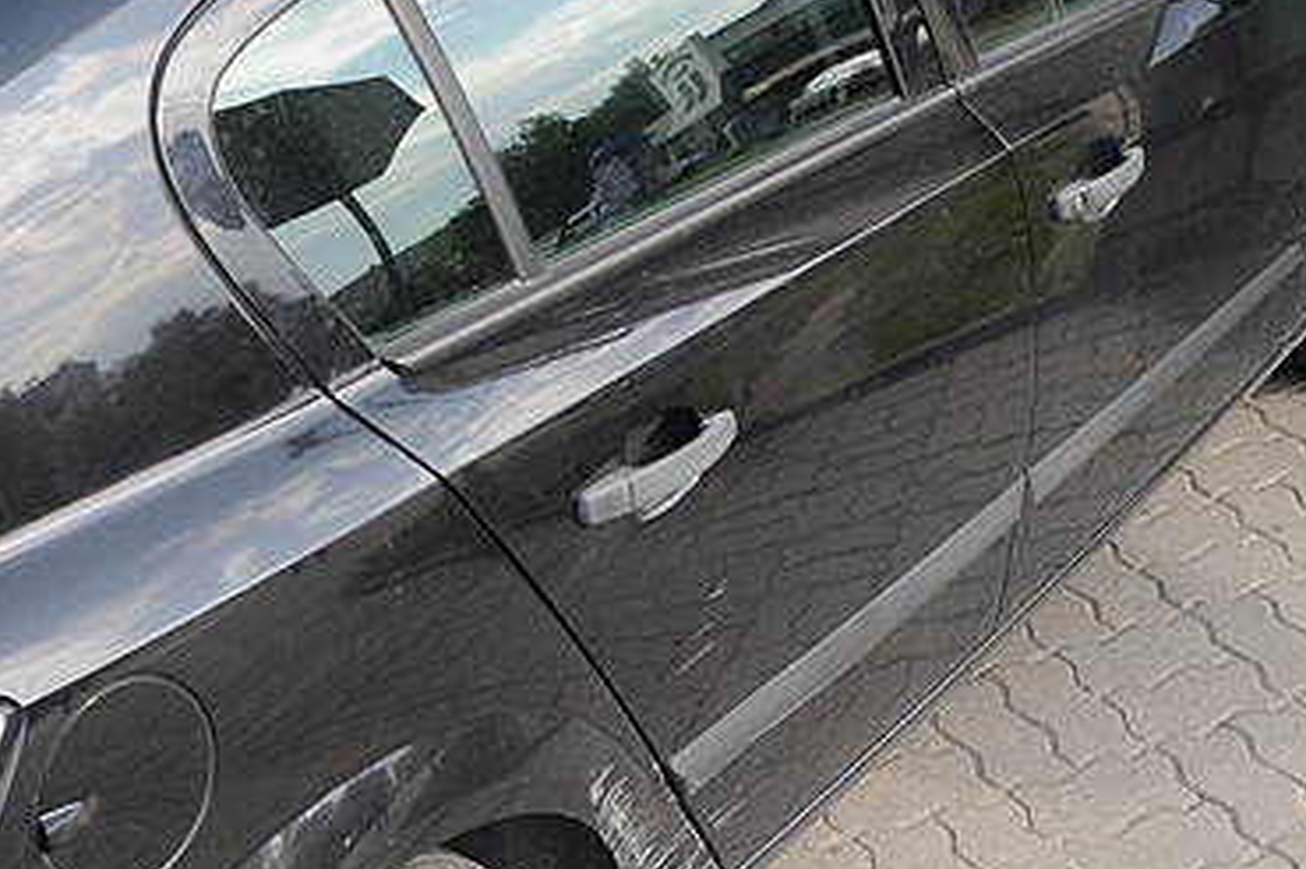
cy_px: -94
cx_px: 420
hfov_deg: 32.1
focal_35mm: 62
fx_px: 2247
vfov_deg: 20.8
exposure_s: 1/320
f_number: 9
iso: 500
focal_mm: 18
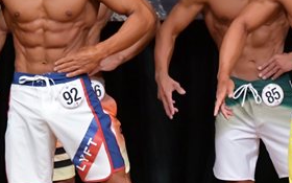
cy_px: 91
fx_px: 6398
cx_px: 192
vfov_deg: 1.6
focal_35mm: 804
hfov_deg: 2.6
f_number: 5.6
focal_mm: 190
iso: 5000
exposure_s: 1/400
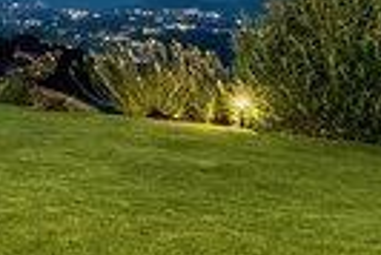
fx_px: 1271
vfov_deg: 11.2
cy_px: -44
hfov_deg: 11.7
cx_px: -679
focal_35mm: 120
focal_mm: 16
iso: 100
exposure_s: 15
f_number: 5.6
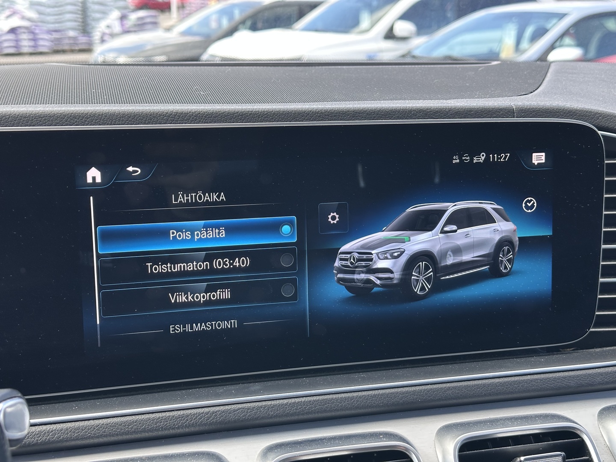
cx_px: 308
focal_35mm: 48
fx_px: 854
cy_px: 231
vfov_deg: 30.3
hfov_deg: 39.7
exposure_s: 1/146
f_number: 1.78
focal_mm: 6.86
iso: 80
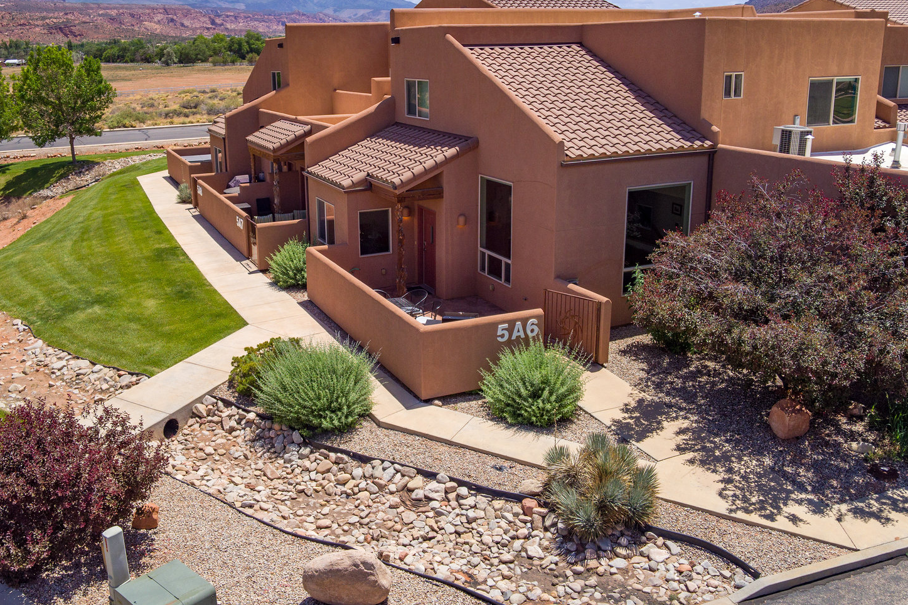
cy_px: 234
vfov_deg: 44.7
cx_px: 425
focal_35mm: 29
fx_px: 731
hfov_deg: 63.6
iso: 111
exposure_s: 1/3800
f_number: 2.8
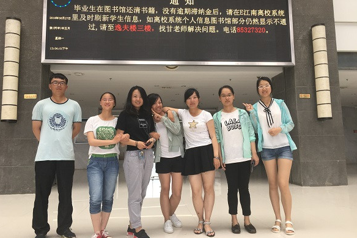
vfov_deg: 42.3
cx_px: 176
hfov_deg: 60.3
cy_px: 108
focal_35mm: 31
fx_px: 307
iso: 32
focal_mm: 4.15
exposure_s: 1/50
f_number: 2.2
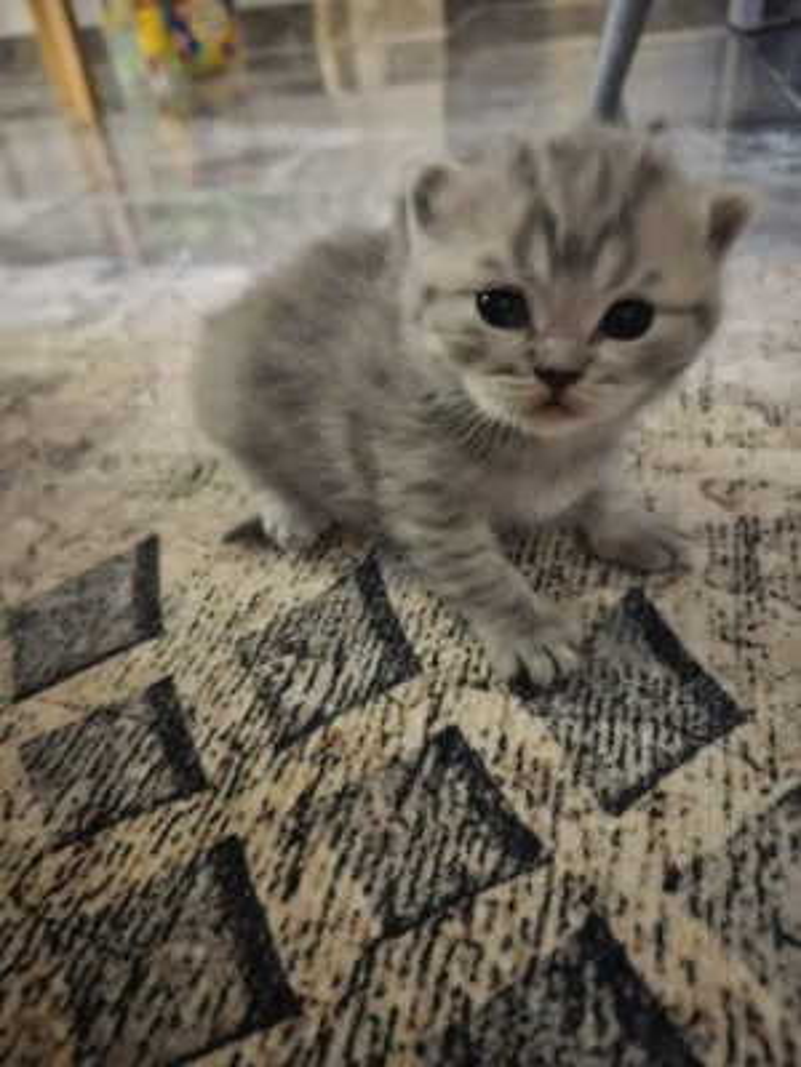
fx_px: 710
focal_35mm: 23
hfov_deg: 58.9
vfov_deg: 73.9
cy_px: 534
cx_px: 400
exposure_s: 1/14.3
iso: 1600
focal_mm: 5.4
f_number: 1.8
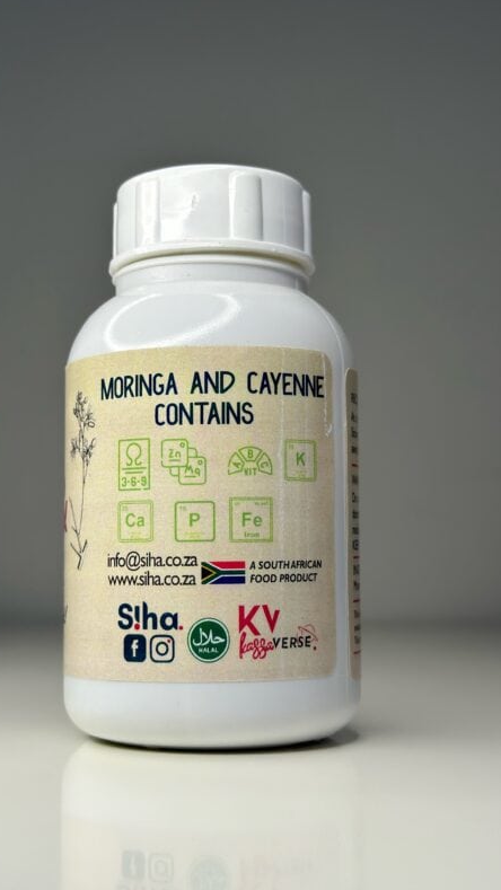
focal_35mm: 53
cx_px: 214
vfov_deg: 39.2
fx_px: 1251
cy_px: 440
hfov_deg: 22.6
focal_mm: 6.86
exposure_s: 1/197
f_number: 1.78
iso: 80
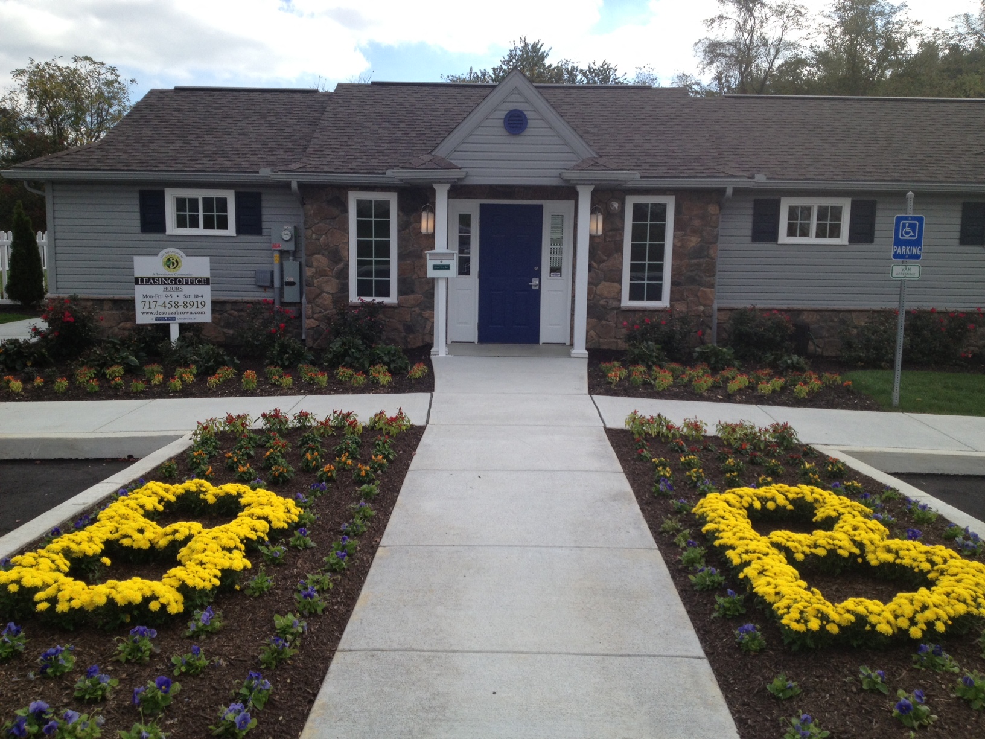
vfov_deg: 40.7
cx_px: 492
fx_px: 996
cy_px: 370
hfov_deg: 52.6
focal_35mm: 35
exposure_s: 1/1577
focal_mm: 4.28
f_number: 2.4
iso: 50
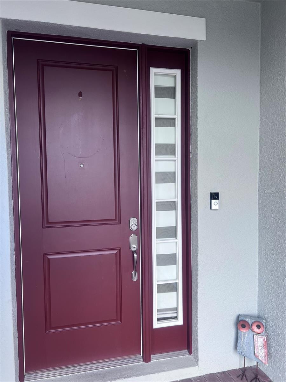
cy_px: 191
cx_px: 143
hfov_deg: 53.1
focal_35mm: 26
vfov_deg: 67.3
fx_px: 286
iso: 40
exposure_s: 1/284
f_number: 1.5
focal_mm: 5.7
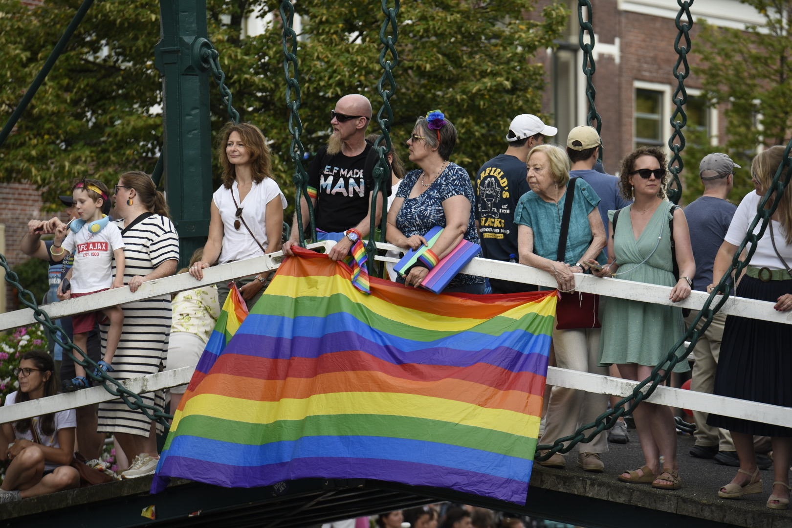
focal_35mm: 200
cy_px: 264
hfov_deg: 10.3
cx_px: 396
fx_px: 4400
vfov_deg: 6.9
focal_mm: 200
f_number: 4
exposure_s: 1/250
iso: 140
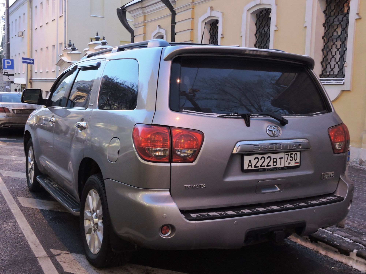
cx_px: 183
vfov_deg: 36.0
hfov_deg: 46.8
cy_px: 137
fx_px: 423
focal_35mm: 40
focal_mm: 7.2
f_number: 3.8
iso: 400
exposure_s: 1/10
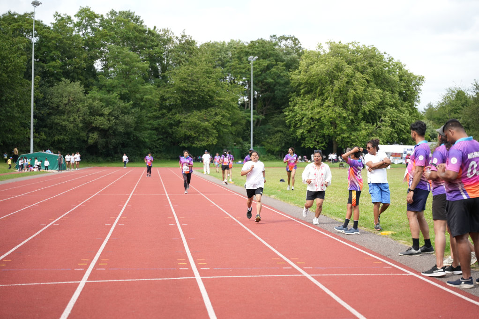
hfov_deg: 28.8
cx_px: 240
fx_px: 931
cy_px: 160
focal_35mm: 70
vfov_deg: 19.5
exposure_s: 1/1250
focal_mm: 70
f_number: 2.8
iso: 250
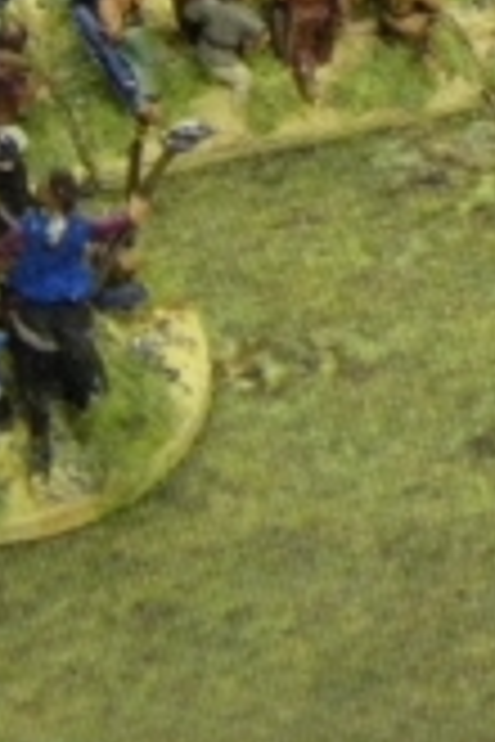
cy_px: -495
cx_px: 911
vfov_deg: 10.6
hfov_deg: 7.2
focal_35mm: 185
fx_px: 3815
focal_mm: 6.3
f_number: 3.5
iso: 640
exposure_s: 1/50
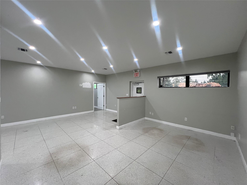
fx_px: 93
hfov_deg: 106.2
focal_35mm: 13
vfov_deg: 89.9
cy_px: 92
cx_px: 124
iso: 160
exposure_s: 1/120
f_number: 1.8
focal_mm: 1.57
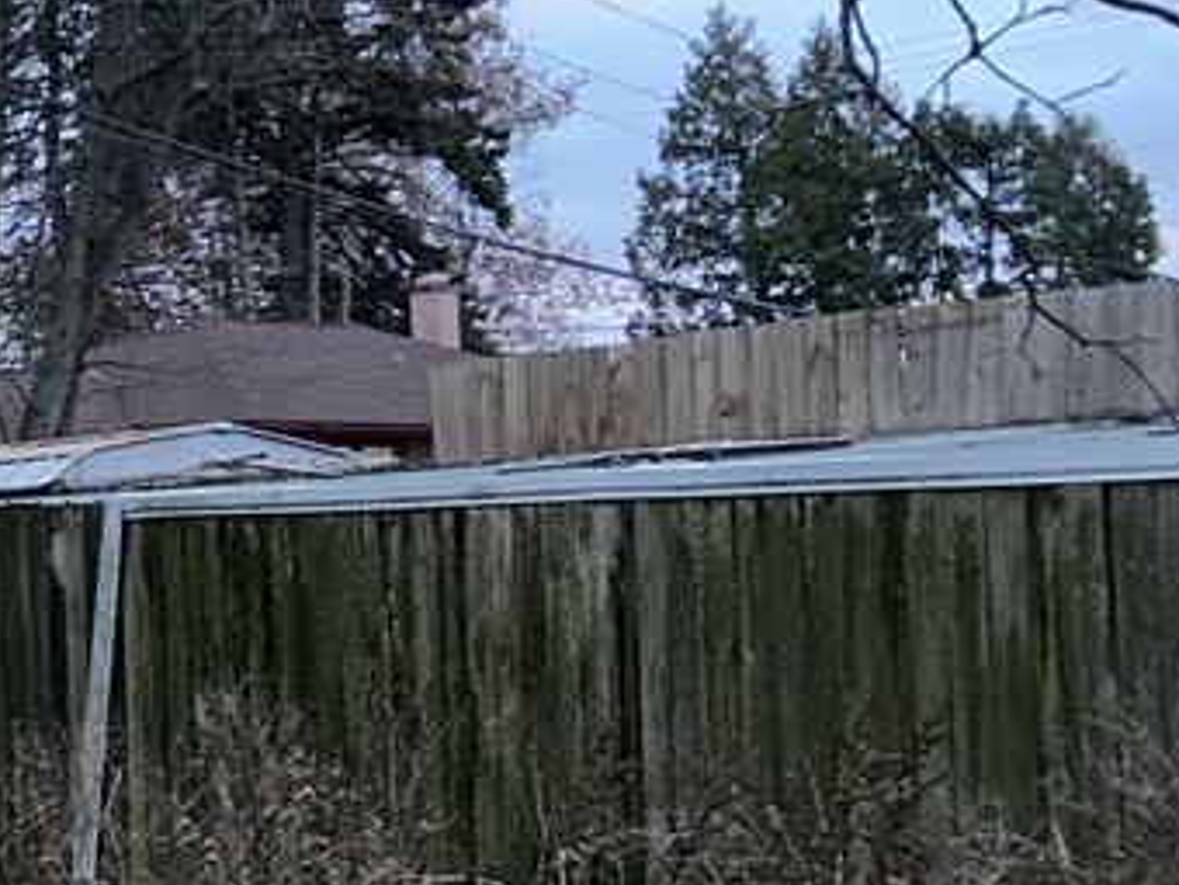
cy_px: 514
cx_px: -1182
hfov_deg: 14.7
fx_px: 3747
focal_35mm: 110
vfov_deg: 13.5
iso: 32
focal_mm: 5.7
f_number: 1.5
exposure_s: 1/77
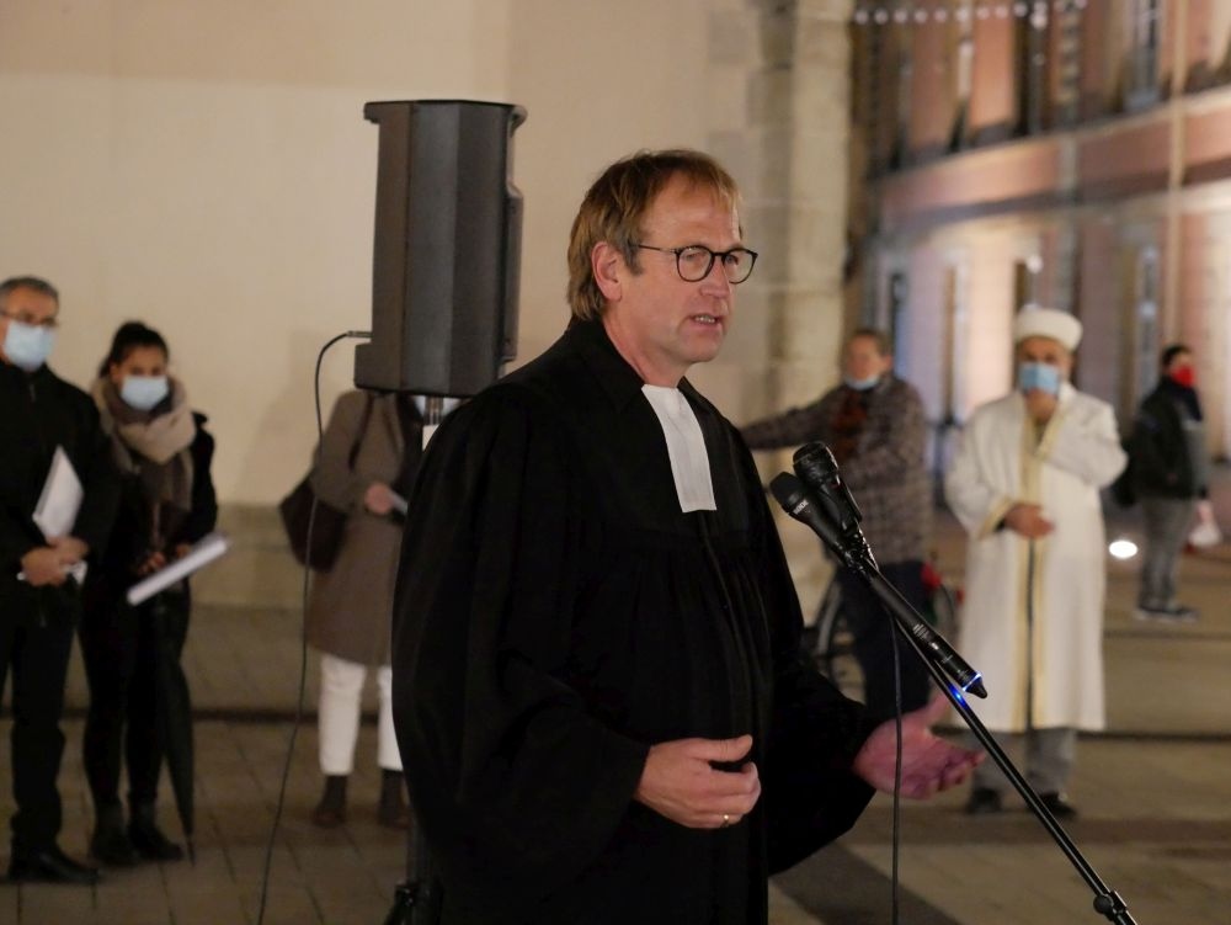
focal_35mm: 90
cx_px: 616
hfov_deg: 21.8
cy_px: 462
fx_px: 3202
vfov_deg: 16.4
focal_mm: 45
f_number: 2.5
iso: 6400
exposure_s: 1/25
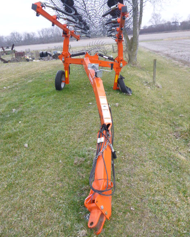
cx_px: 98
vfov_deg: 63.9
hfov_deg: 53.2
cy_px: 109
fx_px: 190
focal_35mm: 27
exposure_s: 1/60
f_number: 3.9
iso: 100
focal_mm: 4.5
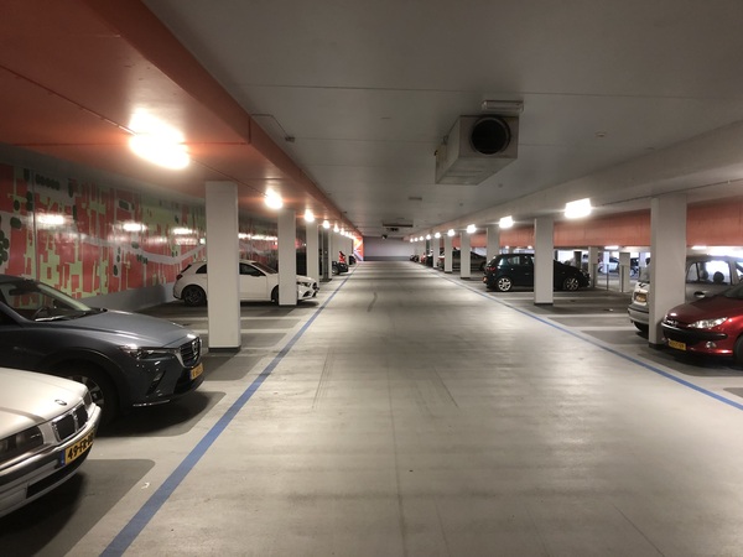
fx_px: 601
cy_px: 278
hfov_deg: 63.4
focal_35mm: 28
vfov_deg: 49.7
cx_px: 372
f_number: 1.8
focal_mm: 3.99
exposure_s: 1/13
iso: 100
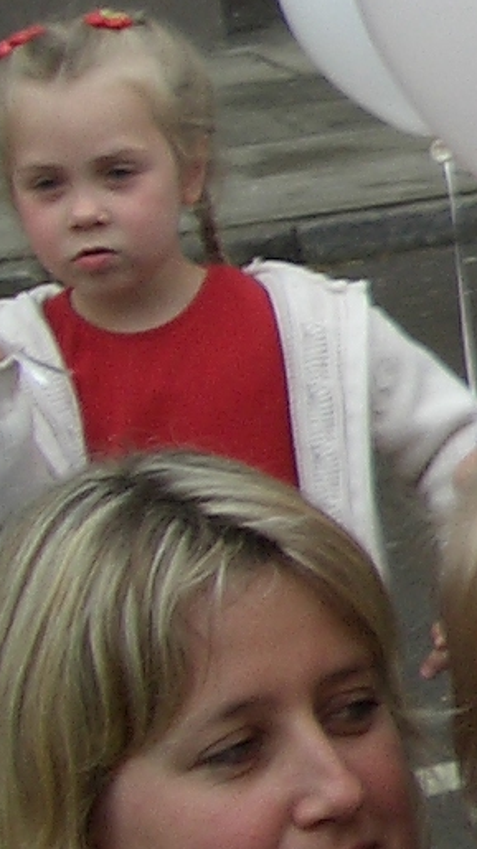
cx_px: 1532
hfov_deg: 6.4
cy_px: 192
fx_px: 3846
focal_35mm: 171
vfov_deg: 12.5
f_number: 2.6
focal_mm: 5.8
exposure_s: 1/400
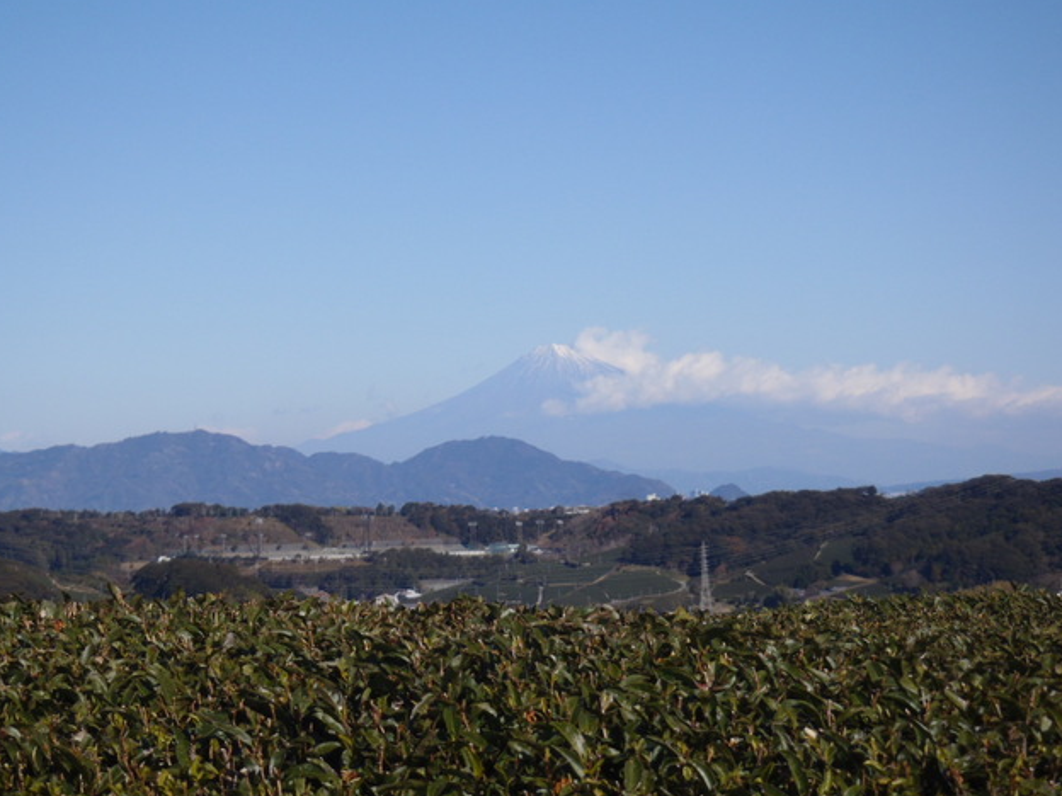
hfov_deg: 16.3
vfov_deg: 12.2
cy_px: 398
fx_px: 3712
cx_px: 522
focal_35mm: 121
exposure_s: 1/500
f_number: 5.5
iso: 80
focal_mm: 21.22
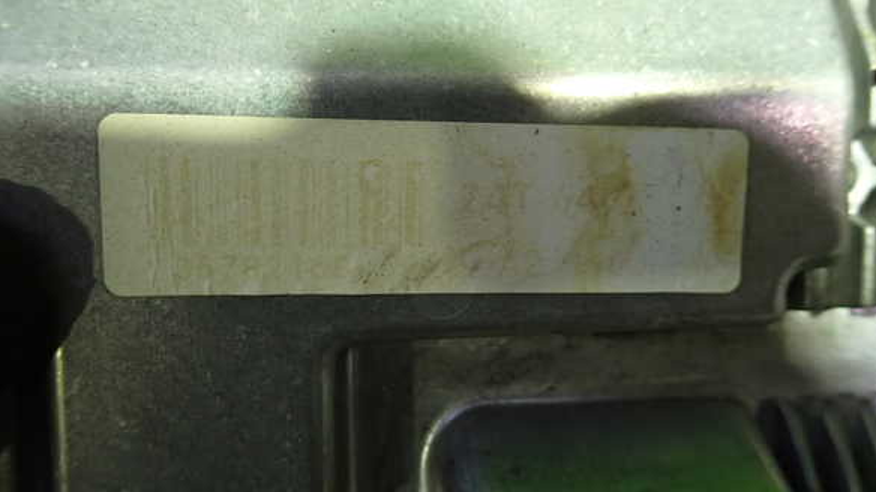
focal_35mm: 28
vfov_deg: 41.4
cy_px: 218
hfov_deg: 67.9
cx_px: 448
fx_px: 650
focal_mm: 4.5
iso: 320
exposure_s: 1/30
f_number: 2
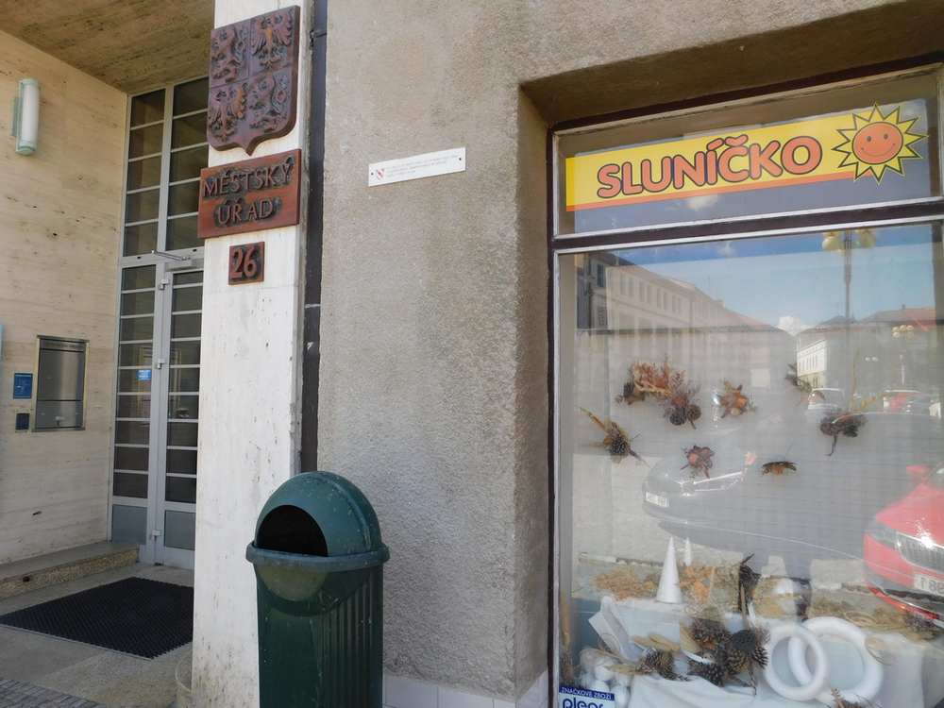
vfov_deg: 58.9
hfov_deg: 73.9
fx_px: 627
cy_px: 354
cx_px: 472
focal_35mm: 23
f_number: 3
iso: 125
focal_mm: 4
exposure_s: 1/320
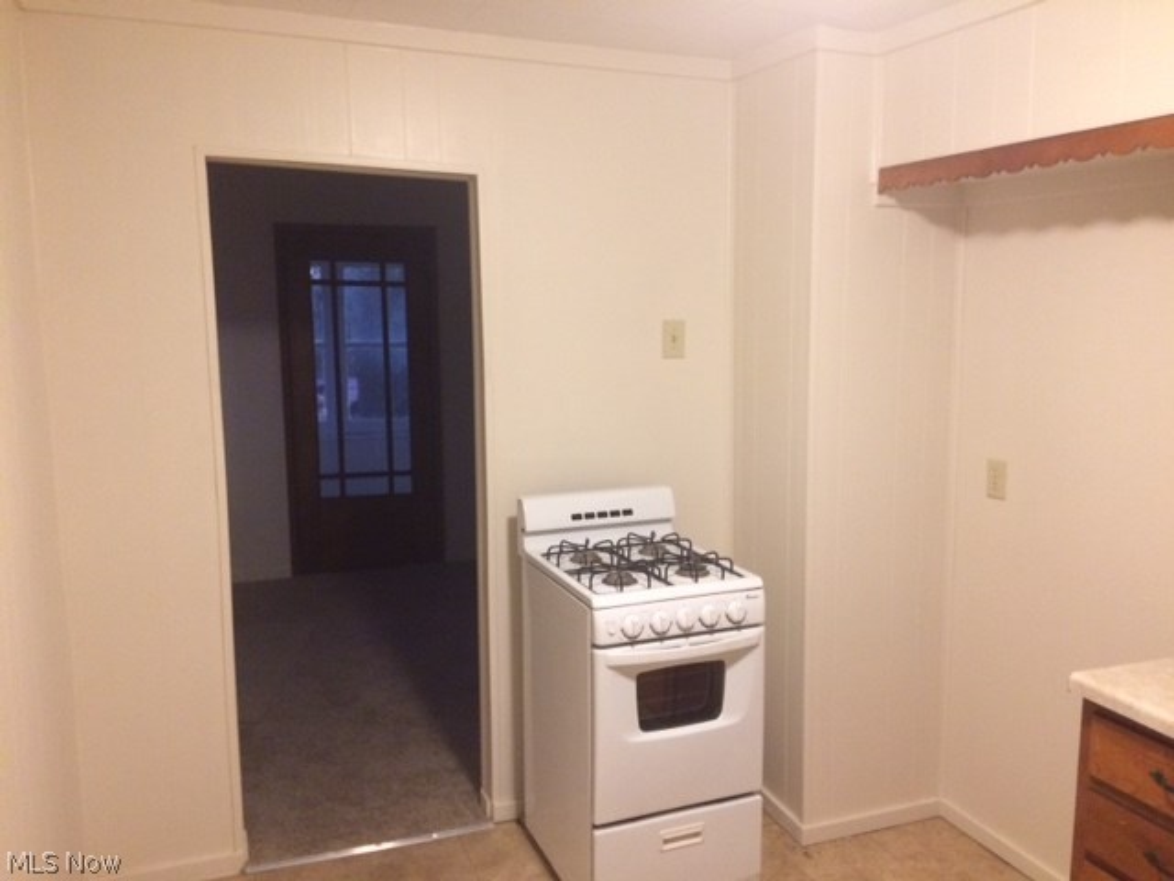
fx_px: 984
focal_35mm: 29
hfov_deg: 61.7
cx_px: 587
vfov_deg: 48.2
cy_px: 440
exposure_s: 1/30
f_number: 2.2
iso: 250
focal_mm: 4.15
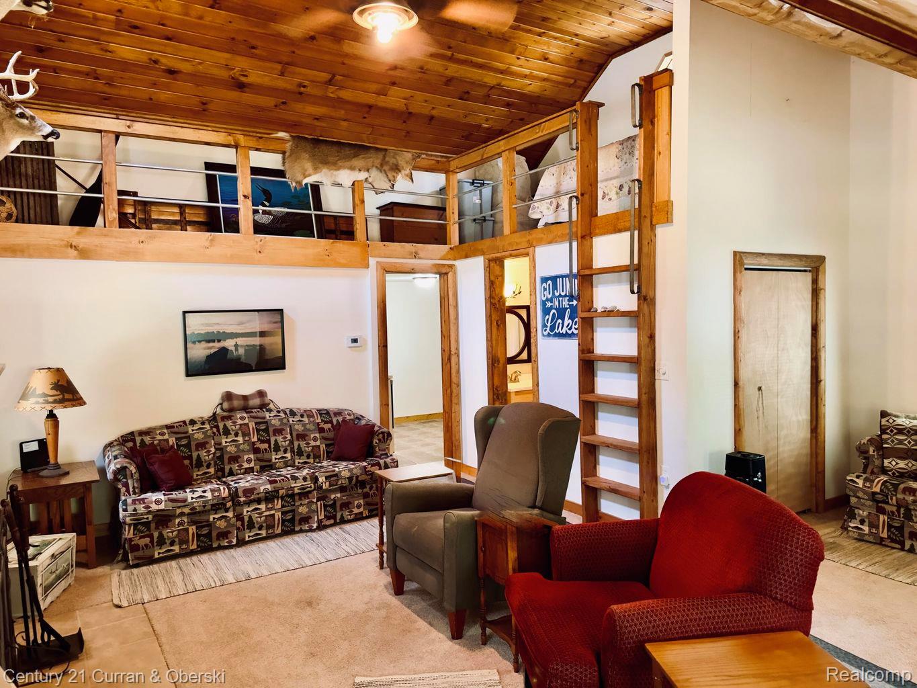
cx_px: 458
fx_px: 636
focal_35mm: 24
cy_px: 344
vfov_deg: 56.8
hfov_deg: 71.6
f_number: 1.78
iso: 640
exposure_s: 1/60
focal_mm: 6.86
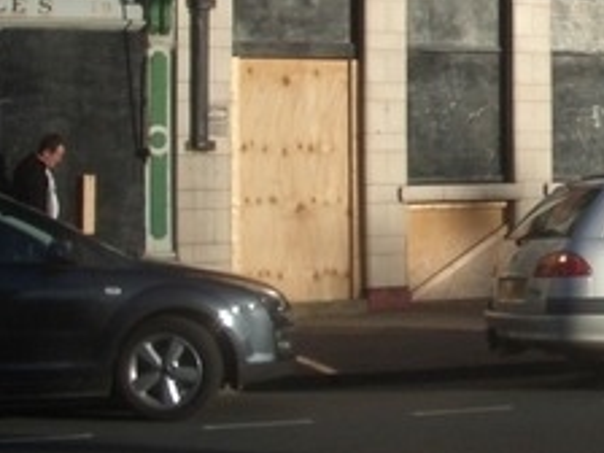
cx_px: 747
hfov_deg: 18.5
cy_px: 62
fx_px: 1745
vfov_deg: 14.7
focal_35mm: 100
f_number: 4.3
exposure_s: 1/800
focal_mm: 5.8
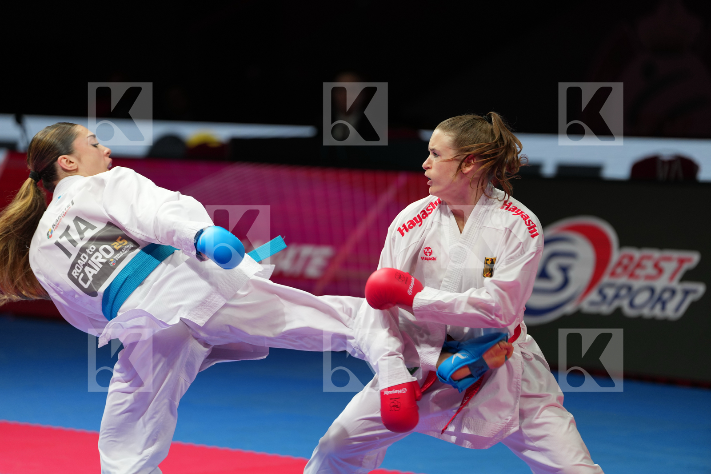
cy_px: 237
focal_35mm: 197
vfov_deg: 7.0
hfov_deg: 10.4
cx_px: 356
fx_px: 3890
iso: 500
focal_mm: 197
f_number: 2.8
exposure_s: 1/1000
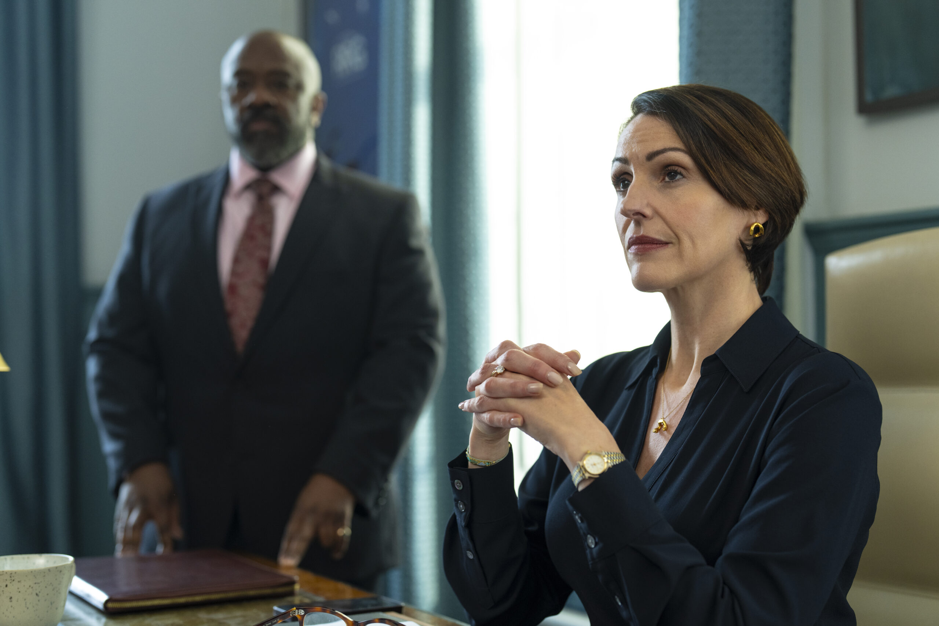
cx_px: 470
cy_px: 313
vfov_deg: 27.0
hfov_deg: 39.6
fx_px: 1304
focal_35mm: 50
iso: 800
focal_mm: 50
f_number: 2.2
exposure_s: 1/200
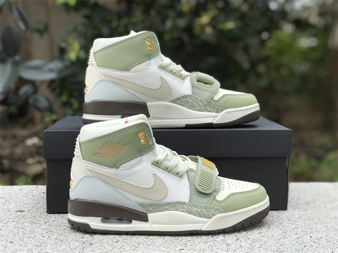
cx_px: 169
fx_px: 557
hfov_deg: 33.8
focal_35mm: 57
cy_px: 126
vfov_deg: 25.7
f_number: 2.8
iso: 20
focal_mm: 6.6
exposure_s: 1/244
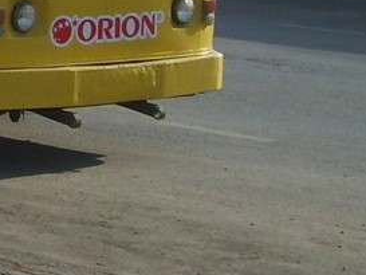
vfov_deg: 10.7
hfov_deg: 13.9
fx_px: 1386
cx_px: -227
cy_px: -208
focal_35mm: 131
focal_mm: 5.8
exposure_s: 1/180
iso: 50
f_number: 7.1
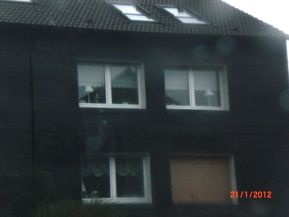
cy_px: 108
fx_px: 952
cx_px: 144
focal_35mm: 114
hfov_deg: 17.3
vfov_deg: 13.0
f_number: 5.9
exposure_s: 1/60
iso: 200
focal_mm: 18.9
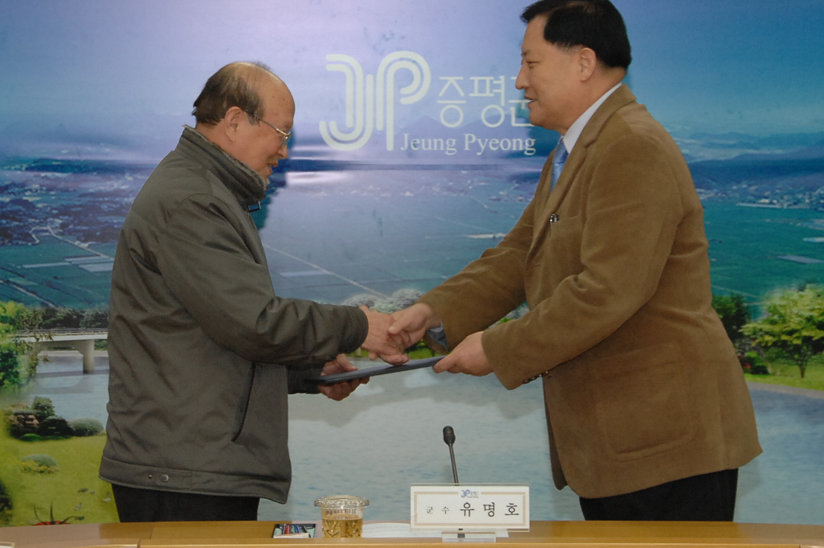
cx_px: 311
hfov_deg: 14.2
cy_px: 120
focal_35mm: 145
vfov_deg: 9.4
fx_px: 3312
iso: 640
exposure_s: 1/60
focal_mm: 55
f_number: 6.3
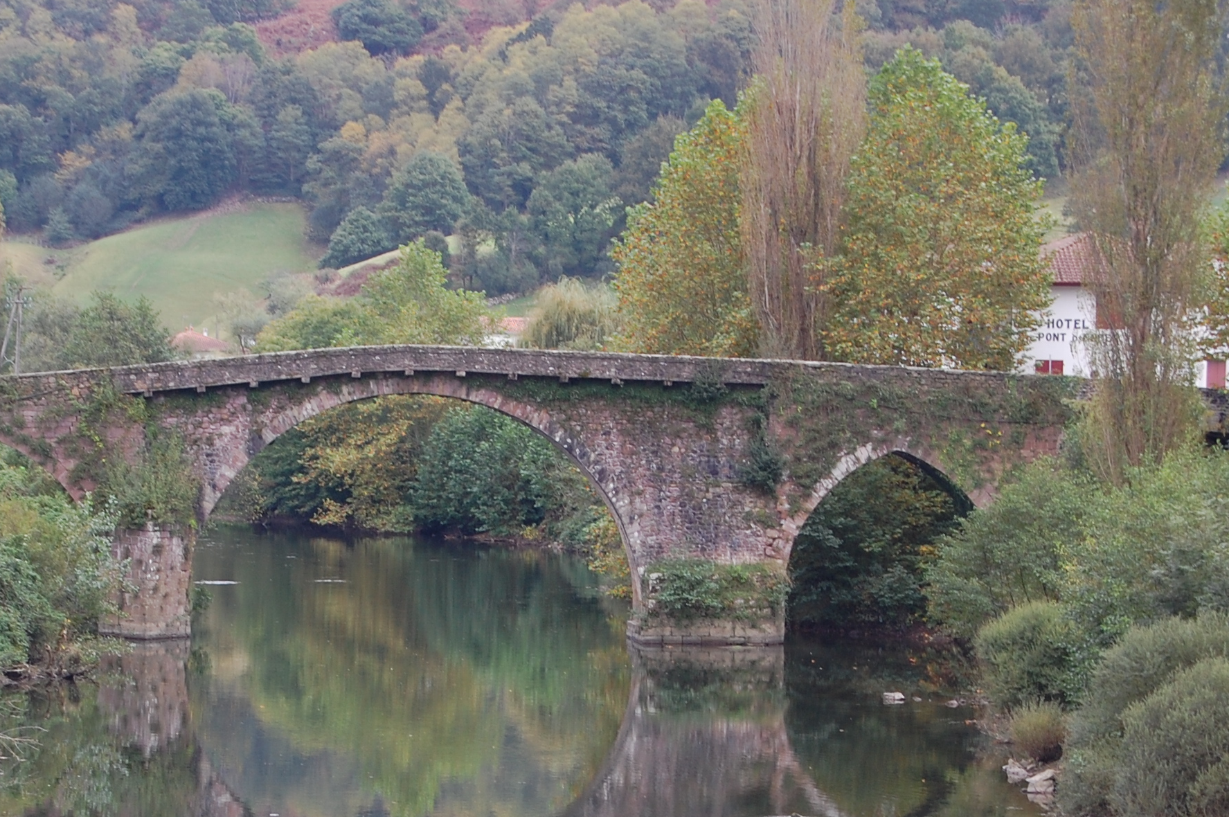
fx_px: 4770
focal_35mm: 140
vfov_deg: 9.8
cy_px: 683
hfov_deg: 14.7
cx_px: 447
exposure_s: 1/60
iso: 250
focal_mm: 55
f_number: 8
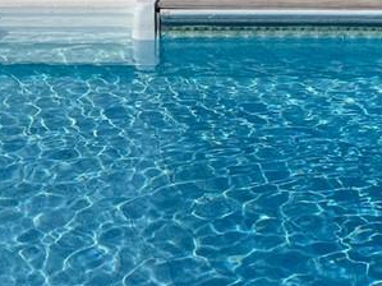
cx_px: 257
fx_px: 982
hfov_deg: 21.9
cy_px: -151
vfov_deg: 15.3
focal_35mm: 89
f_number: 1.6
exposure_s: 1/3257
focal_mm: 5.1
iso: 32
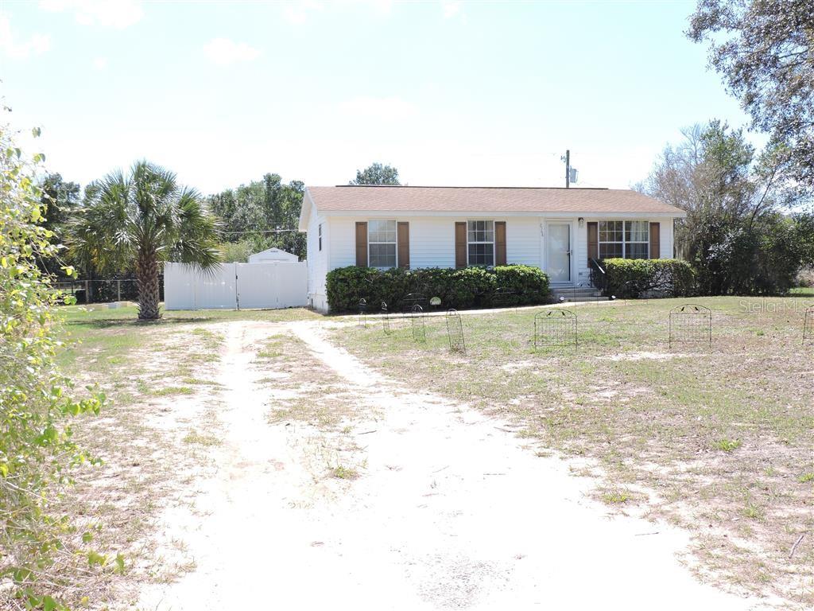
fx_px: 823
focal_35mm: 35
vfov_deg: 40.7
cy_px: 306
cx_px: 407
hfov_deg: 52.6
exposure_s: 1/800
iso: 160
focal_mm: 6.2
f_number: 3.3
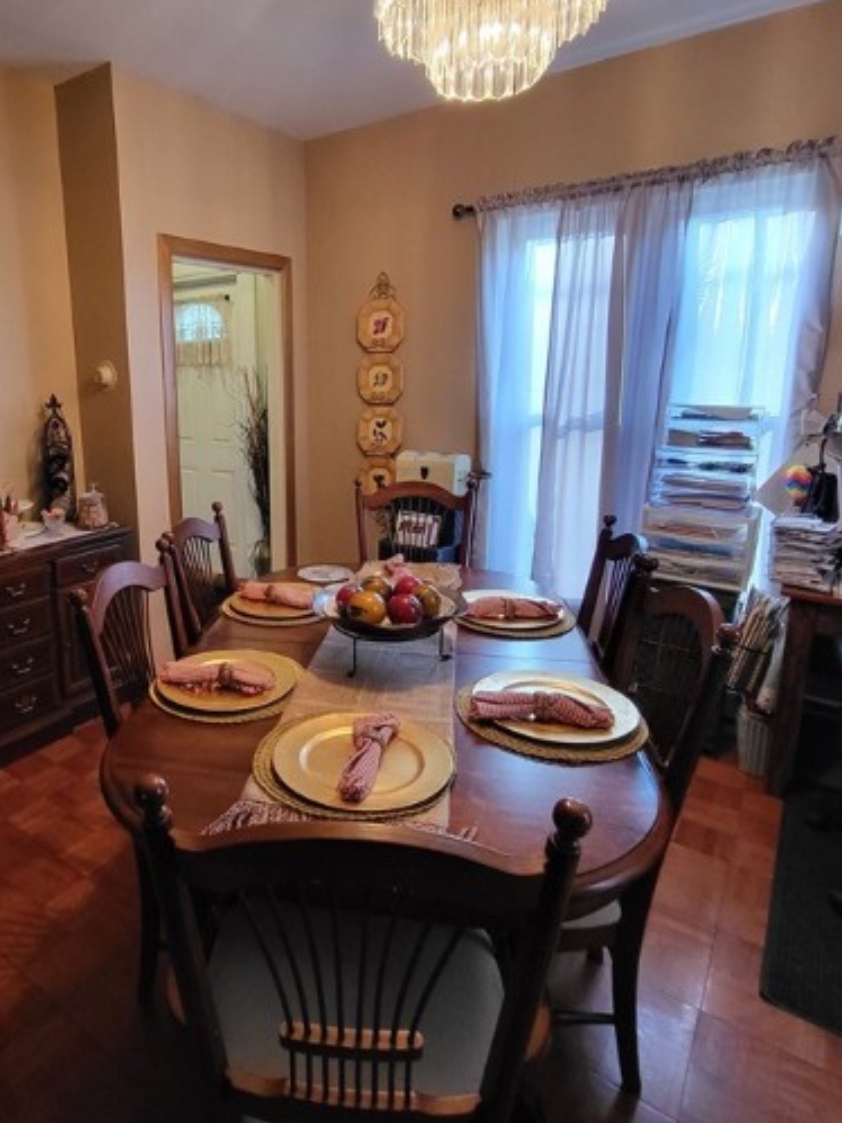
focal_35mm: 20
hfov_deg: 64.3
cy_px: 500
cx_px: 284
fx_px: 649
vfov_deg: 81.5
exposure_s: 1/40
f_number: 2.2
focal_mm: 1.74
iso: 320
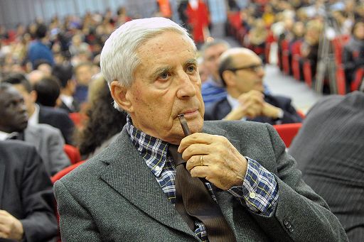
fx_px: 556
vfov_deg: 24.6
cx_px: 182
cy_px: 121
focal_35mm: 55
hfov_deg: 36.3
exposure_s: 1/160
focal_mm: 55
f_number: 4
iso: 5600
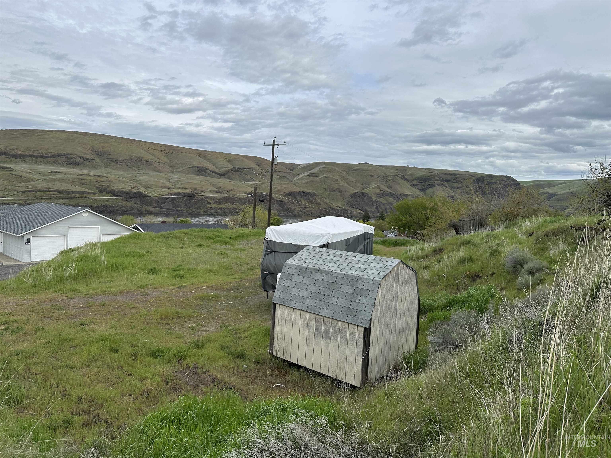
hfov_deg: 71.6
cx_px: 306
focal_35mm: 24
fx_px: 424
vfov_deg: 56.8
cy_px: 229
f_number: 1.78
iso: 80
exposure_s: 1/5000
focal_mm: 6.86
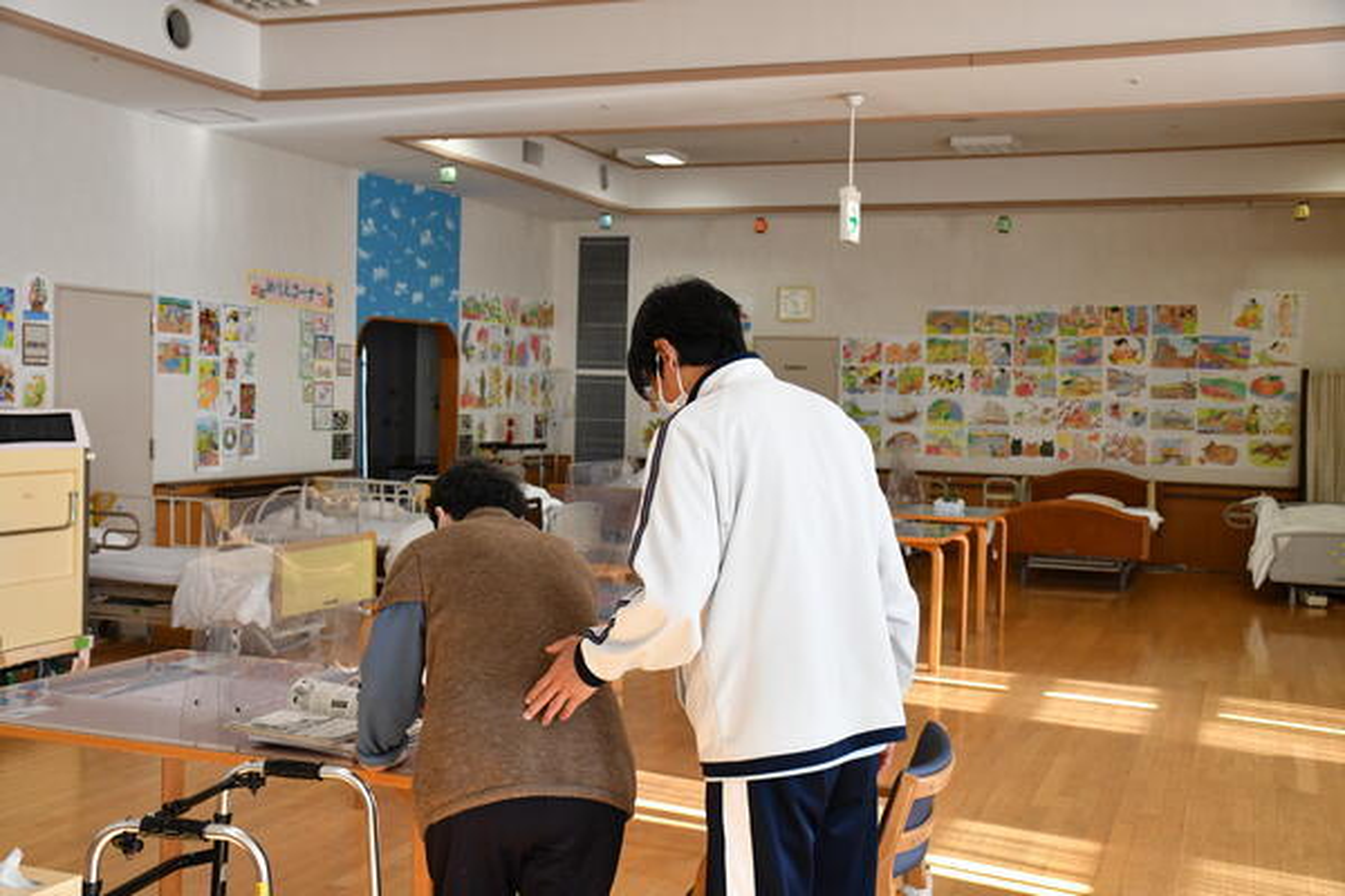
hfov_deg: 48.5
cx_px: 672
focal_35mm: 40
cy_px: 448
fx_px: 1494
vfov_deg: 33.4
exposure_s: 1/500
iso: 1600
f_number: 4
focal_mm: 27
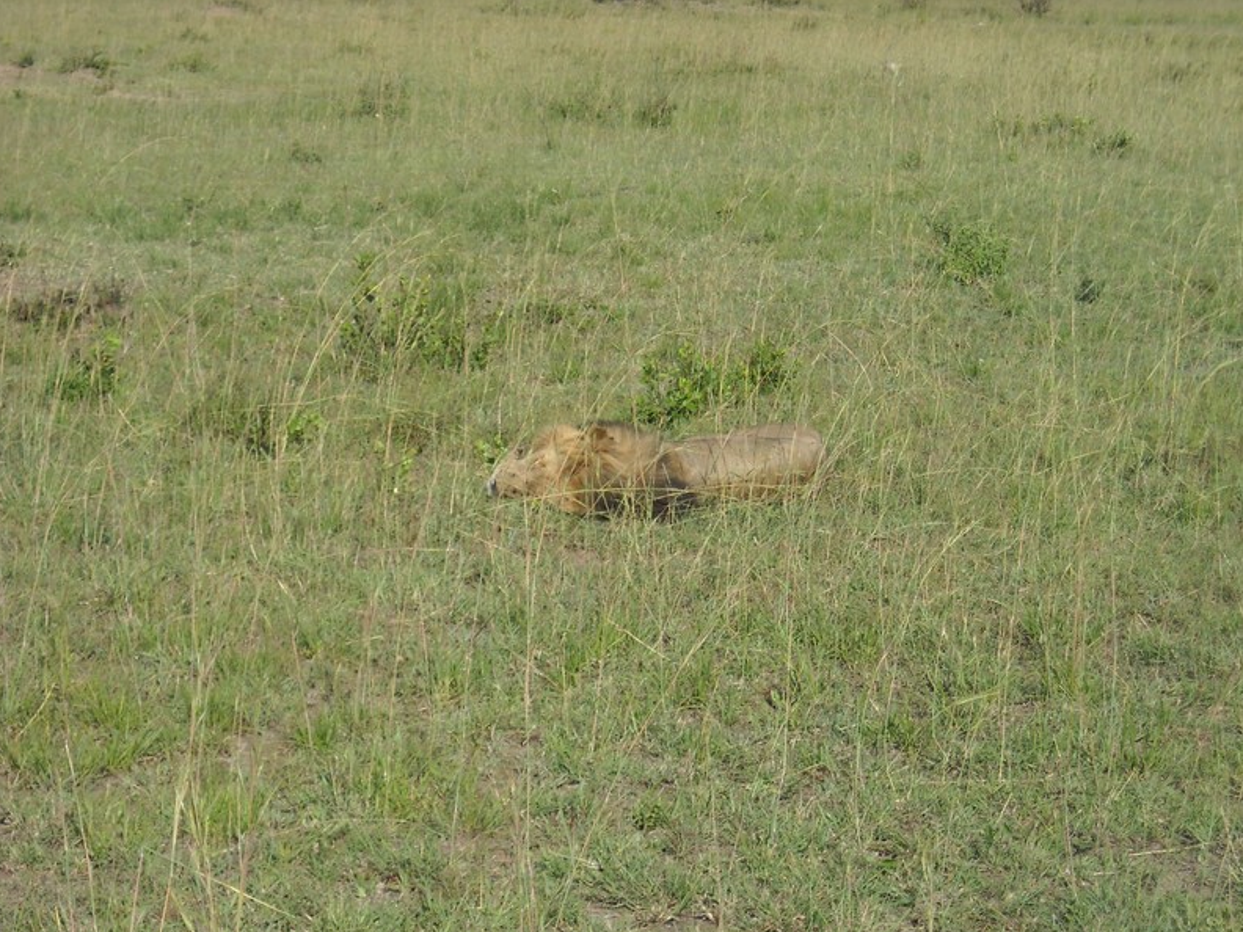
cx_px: 622
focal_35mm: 106
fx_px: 3806
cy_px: 468
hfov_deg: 18.5
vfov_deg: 14.0
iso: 64
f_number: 4.7
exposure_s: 1/478
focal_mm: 17.1
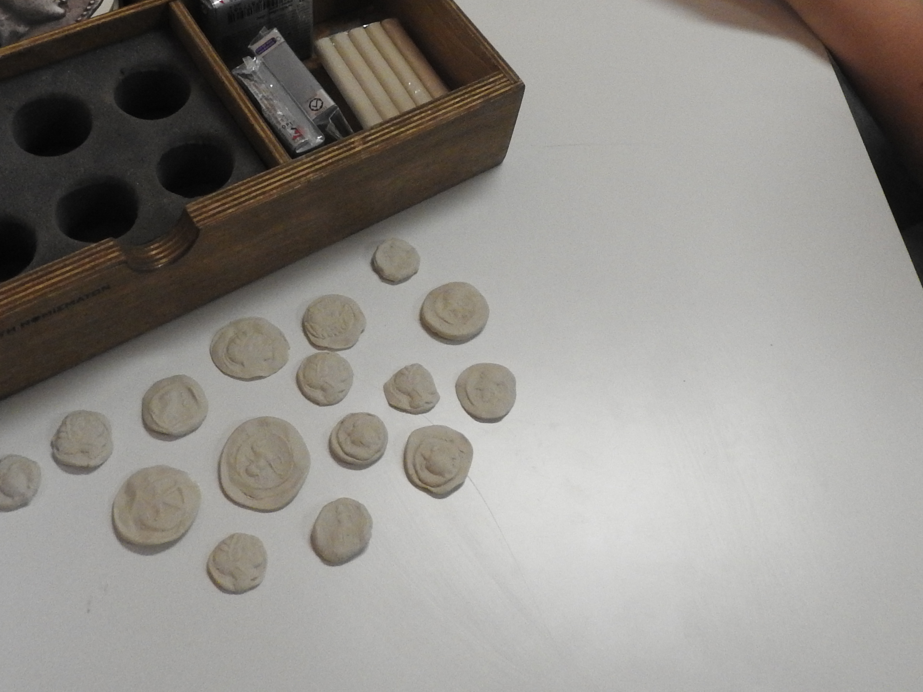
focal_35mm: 43
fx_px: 1147
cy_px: 76
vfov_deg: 32.1
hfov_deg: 43.8
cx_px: 469
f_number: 3.3
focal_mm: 4.3
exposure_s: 1/60
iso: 500
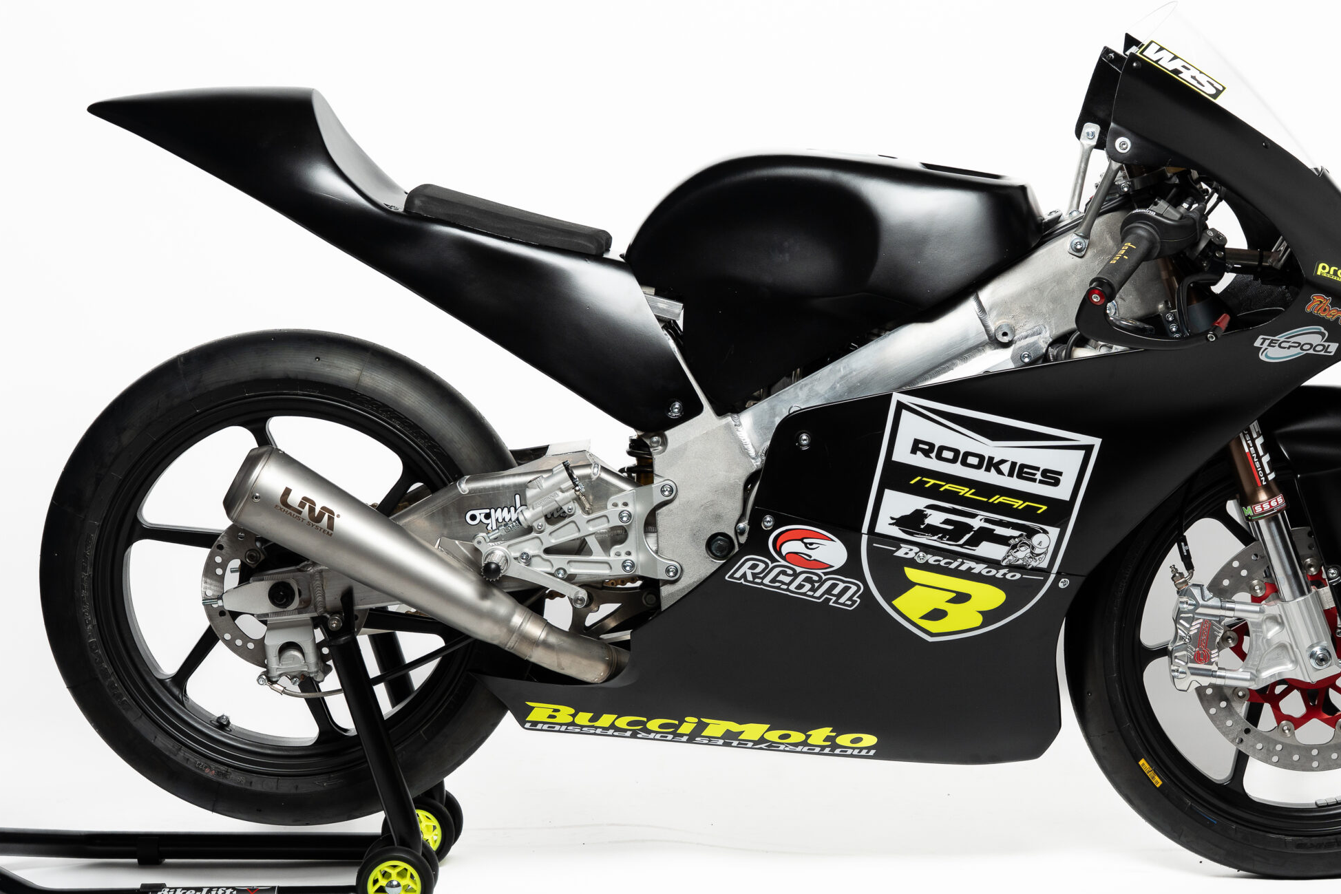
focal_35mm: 92
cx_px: 778
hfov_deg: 22.1
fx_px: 3427
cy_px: 417
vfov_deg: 14.9
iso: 400
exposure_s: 1/160
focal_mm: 70
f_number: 9
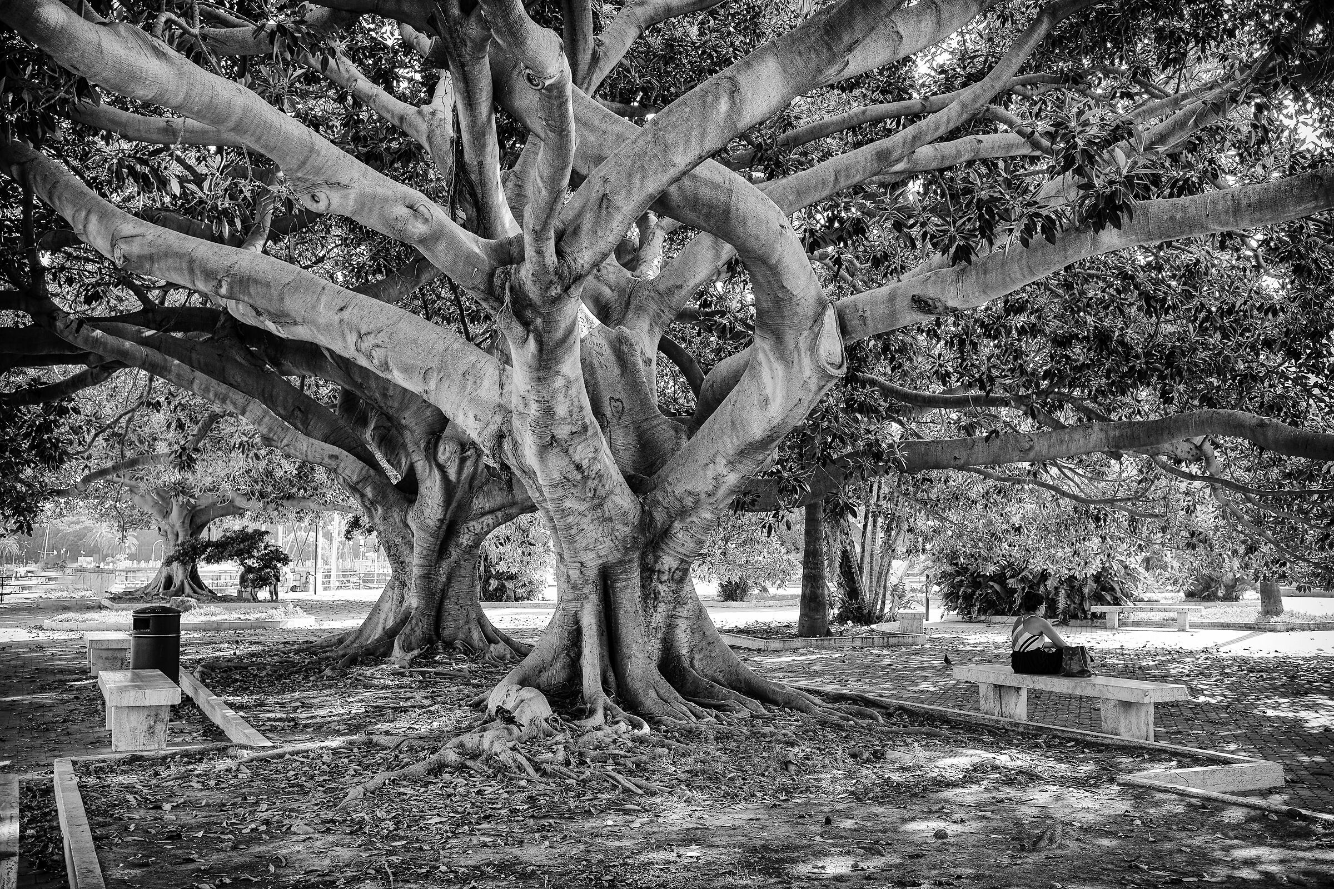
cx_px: 667
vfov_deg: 37.9
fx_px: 1297
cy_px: 444
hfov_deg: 54.4
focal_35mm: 35
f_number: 3.2
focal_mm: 23
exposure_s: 1/250
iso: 160
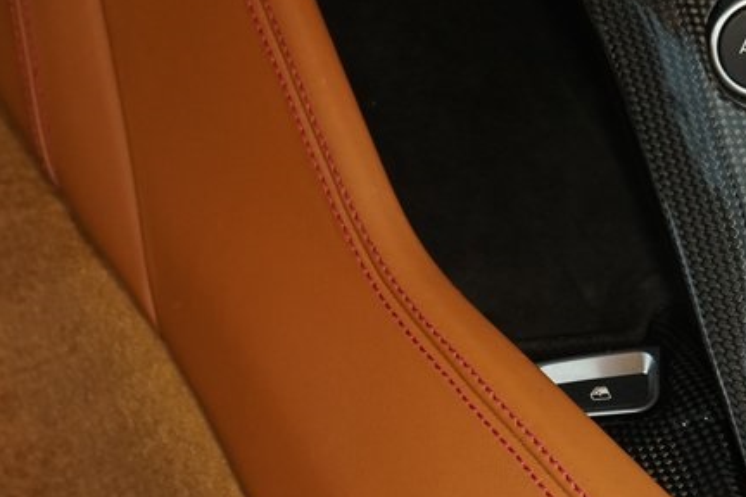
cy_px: 332
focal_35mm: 121
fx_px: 2507
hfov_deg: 16.5
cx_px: 770
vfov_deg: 11.3
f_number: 8
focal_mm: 51
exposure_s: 1/30
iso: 1250
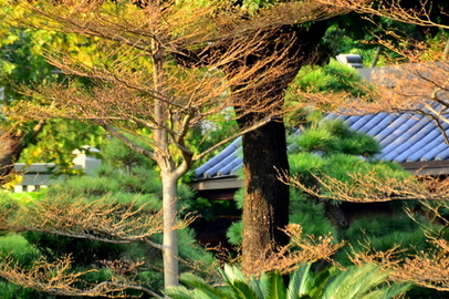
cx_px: 161
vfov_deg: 2.3
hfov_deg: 3.5
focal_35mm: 591
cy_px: 20
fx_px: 7365
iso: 100
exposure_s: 1/80
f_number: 6.3
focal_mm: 200
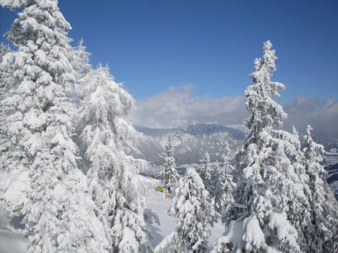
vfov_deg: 37.7
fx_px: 371
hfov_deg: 49.0
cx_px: 169
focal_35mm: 38
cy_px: 126
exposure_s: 1/750
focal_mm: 6.3
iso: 80
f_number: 8.4
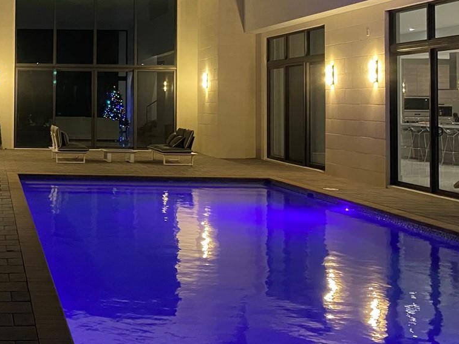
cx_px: -12
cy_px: 78
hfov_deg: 31.9
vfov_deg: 26.2
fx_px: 729
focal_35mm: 55
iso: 640
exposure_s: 1/30
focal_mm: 4.25
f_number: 1.8
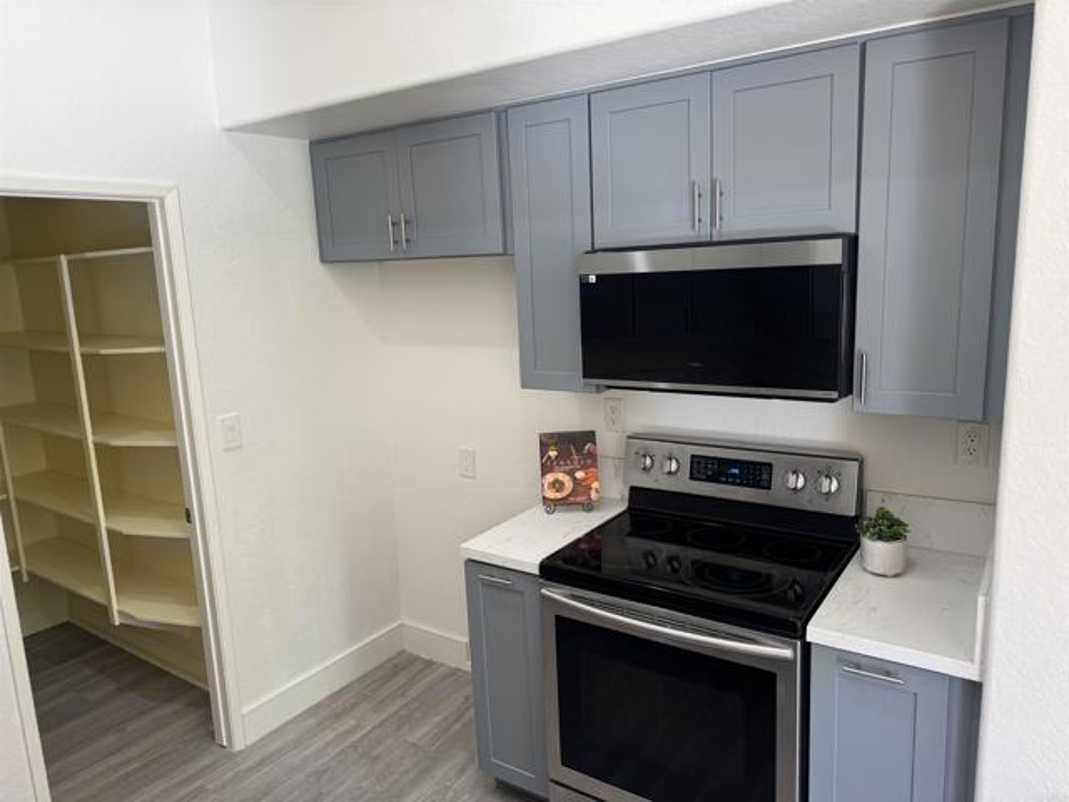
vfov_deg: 56.8
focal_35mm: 24
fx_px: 741
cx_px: 534
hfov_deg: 71.6
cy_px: 401
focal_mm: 6.76
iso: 125
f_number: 1.78
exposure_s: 1/120
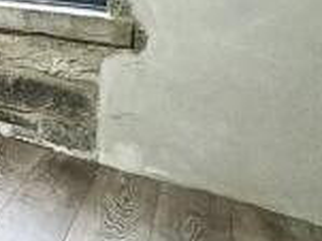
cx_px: -280
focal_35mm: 54
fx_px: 502
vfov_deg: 24.3
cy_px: -54
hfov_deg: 21.0
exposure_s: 1/50
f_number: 2.2
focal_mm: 2.22
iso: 250
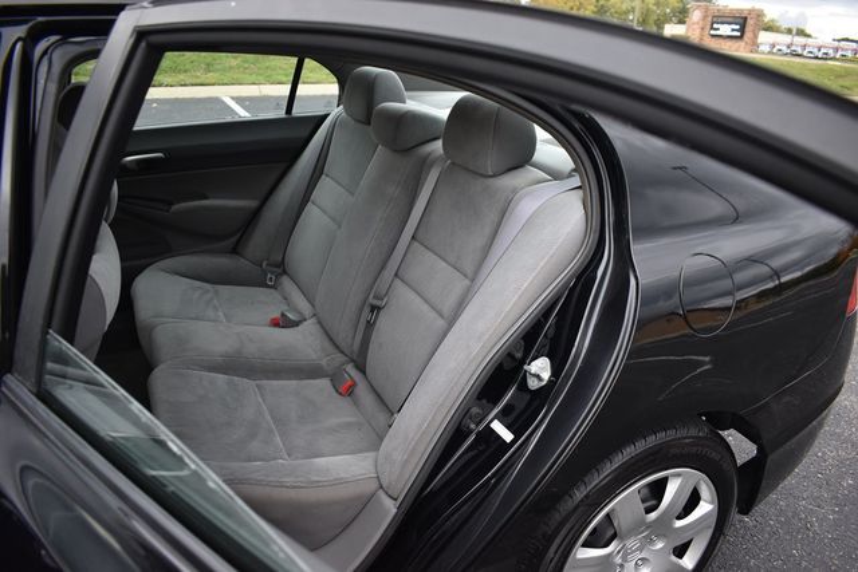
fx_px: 644
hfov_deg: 67.4
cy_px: 286
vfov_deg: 48.0
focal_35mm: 27
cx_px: 429
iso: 720
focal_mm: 18
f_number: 3.5
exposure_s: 1/250
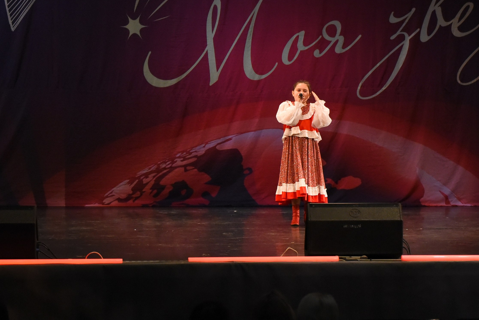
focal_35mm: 143
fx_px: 1903
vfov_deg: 9.6
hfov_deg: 14.3
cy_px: 136
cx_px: 278
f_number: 3.5
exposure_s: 1/500
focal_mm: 78
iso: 5000
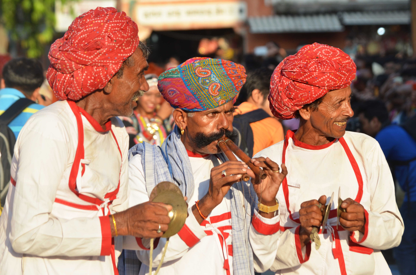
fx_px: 2422
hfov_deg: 9.8
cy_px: 138
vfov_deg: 6.5
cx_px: 208
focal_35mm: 210
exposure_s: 1/320
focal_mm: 140
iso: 200
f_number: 8
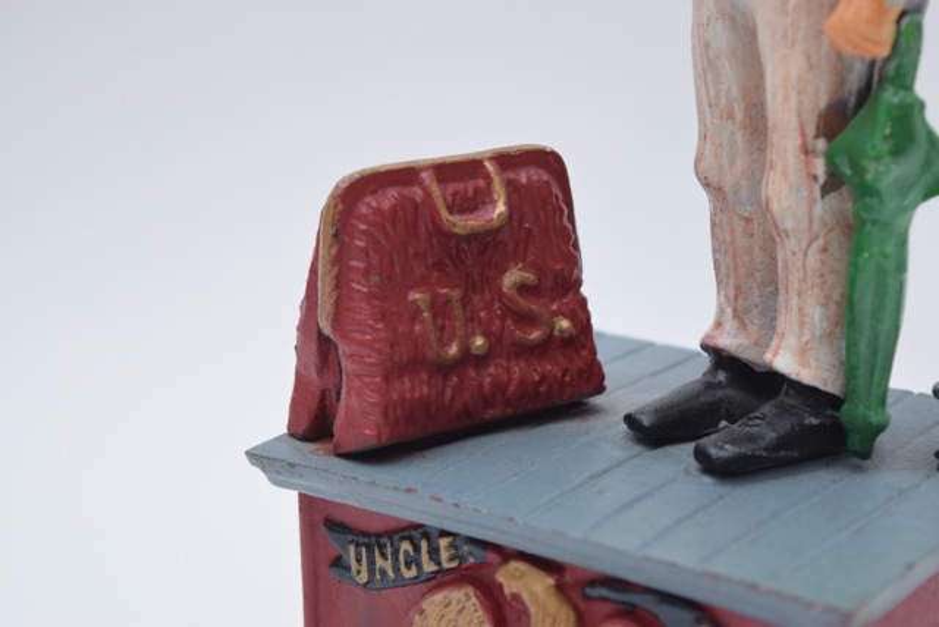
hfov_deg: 24.6
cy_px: 314
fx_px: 2152
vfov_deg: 16.6
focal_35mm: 82
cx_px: 470
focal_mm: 55
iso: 800
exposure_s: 1/125
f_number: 5.6
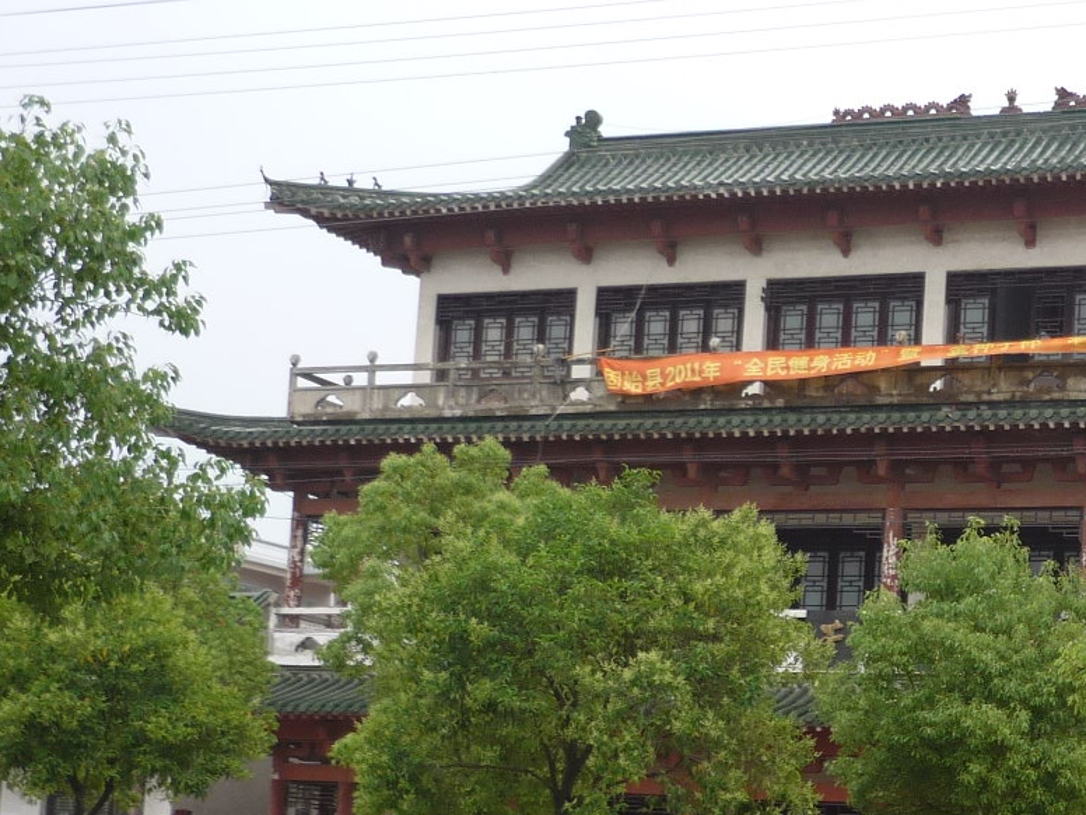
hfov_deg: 27.2
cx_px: 1044
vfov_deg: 21.3
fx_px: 2133
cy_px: 690
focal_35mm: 68
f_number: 2.8
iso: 100
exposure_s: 1/250
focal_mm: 5.5
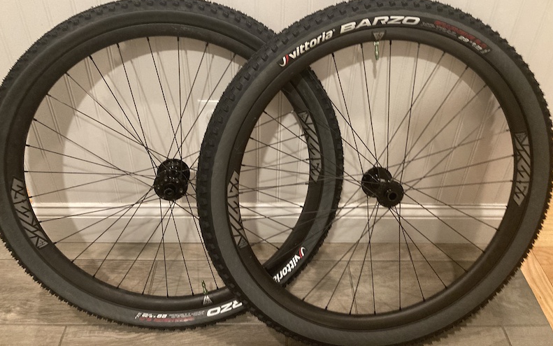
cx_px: 274
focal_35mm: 30
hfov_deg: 62.9
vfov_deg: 41.7
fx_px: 452
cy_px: 137
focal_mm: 3.99
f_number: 1.8
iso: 400
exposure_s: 1/30
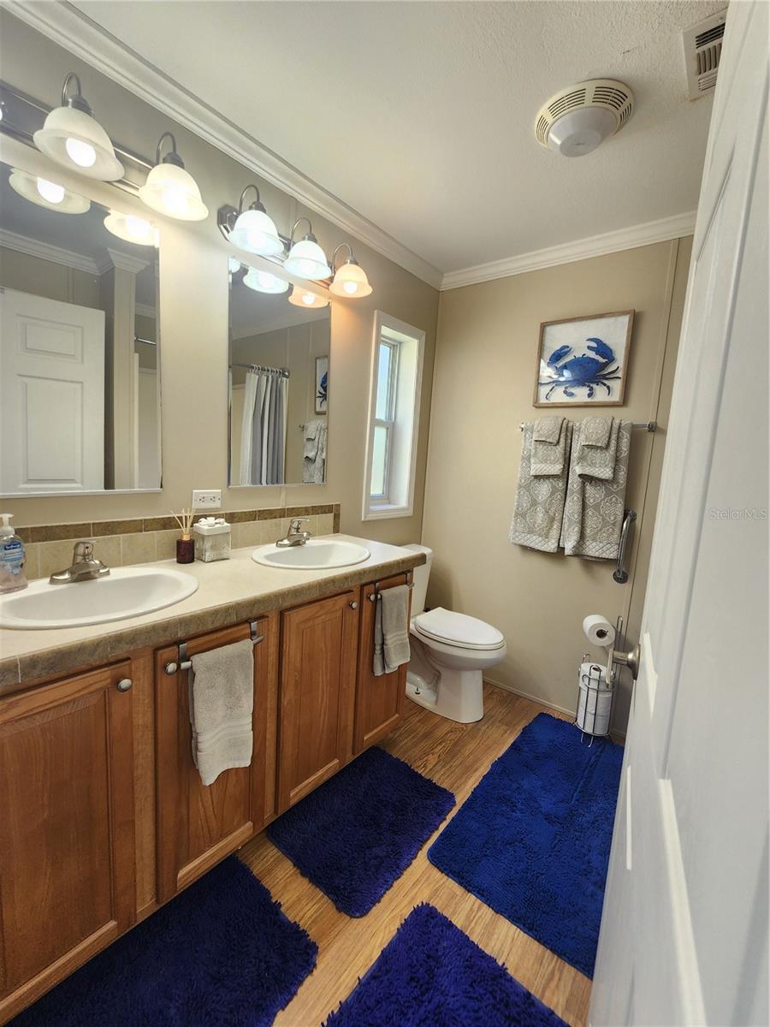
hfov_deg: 89.9
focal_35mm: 13
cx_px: 385
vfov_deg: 106.2
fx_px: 386
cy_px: 514
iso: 125
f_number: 2.2
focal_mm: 2.2
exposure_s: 1/60
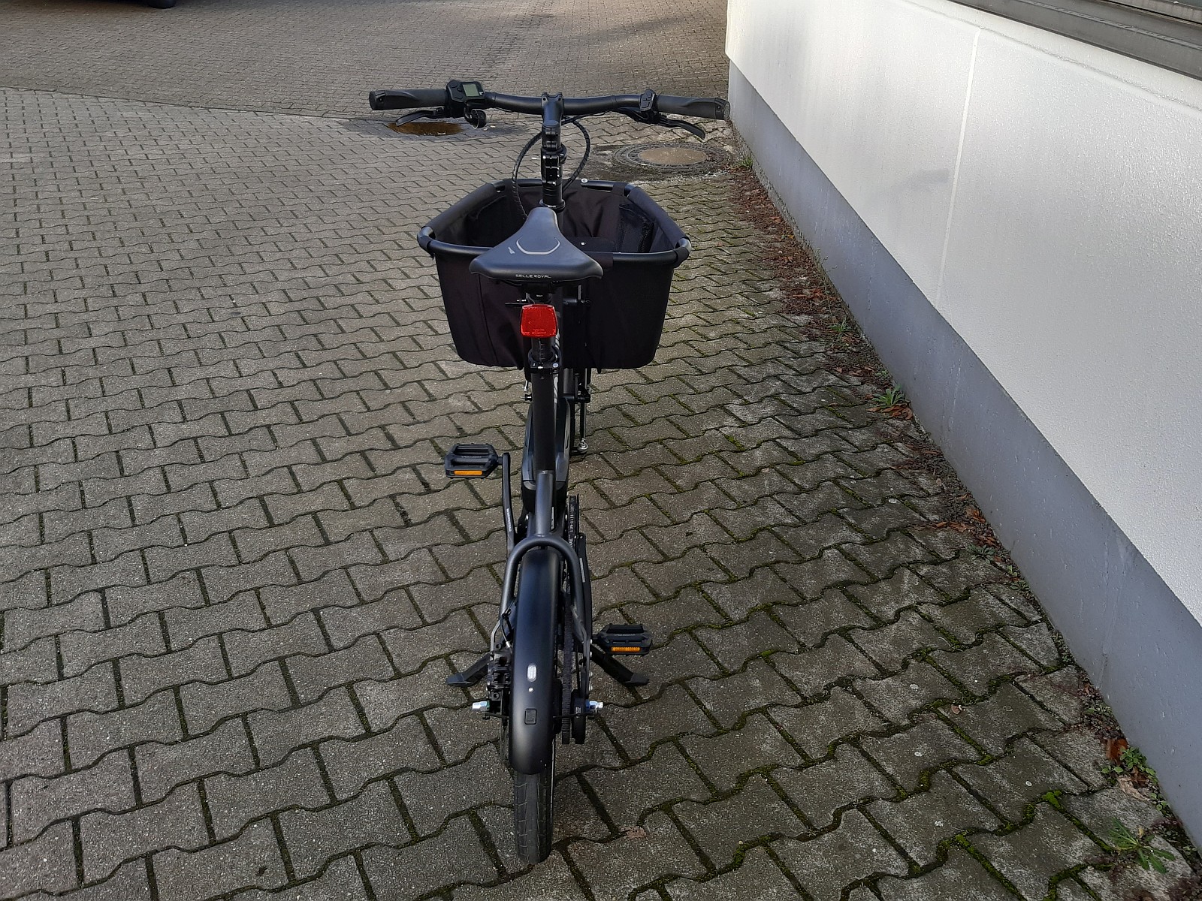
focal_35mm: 26
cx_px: 601
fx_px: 903
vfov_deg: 53.1
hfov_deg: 67.3
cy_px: 450
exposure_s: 1/404
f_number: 1.7
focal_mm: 3.92
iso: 40
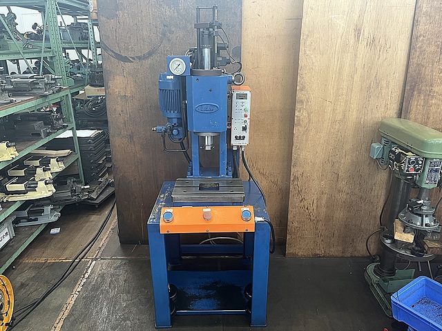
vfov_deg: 53.1
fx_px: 332
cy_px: 166
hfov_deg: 67.3
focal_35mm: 26
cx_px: 221
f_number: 1.6
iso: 125
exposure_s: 1/60
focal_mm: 5.1
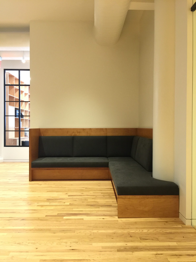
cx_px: 98
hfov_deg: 48.2
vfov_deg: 61.7
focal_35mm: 29
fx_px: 219
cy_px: 131
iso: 125
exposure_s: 1/15
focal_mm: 4.15
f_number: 2.2
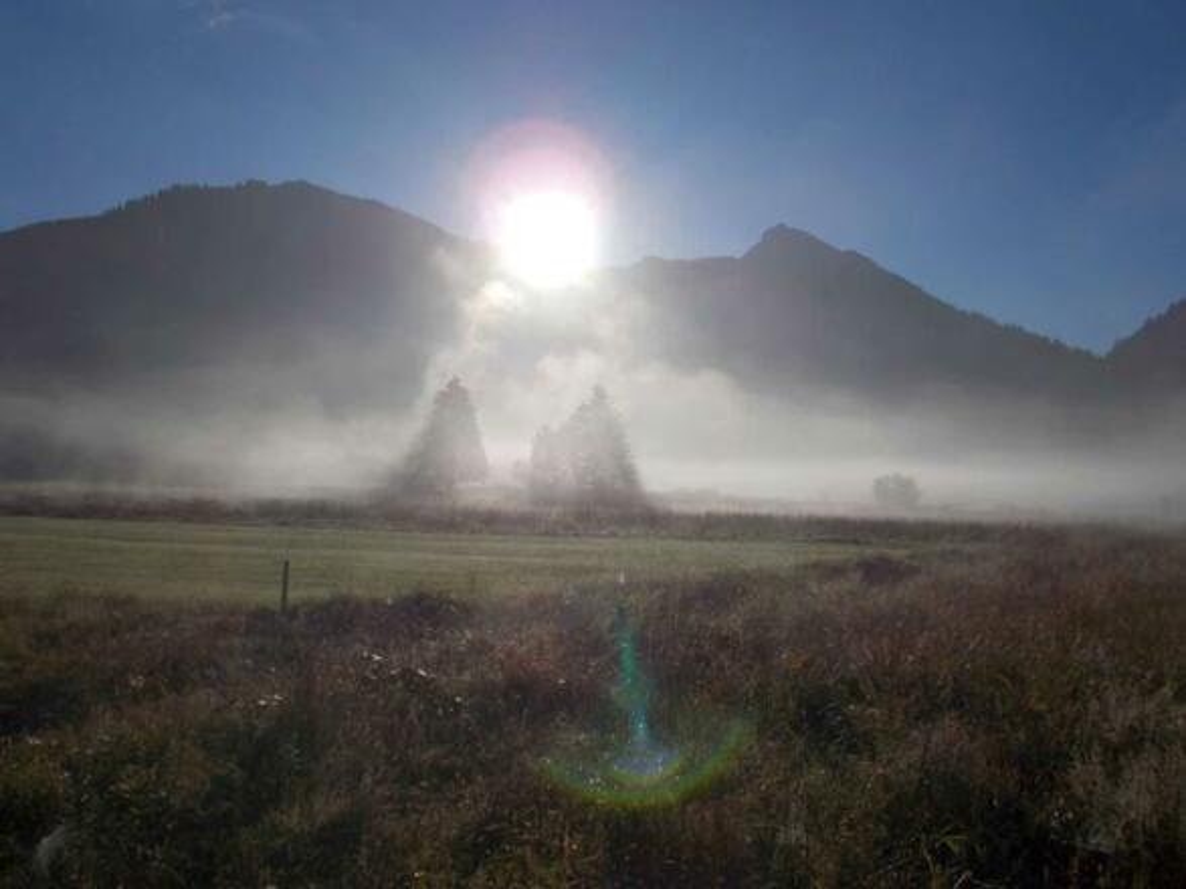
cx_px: 593
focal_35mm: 30
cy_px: 444
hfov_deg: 60.0
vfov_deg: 46.8
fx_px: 1028
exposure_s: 1/640
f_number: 8.6
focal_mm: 5.3
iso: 80
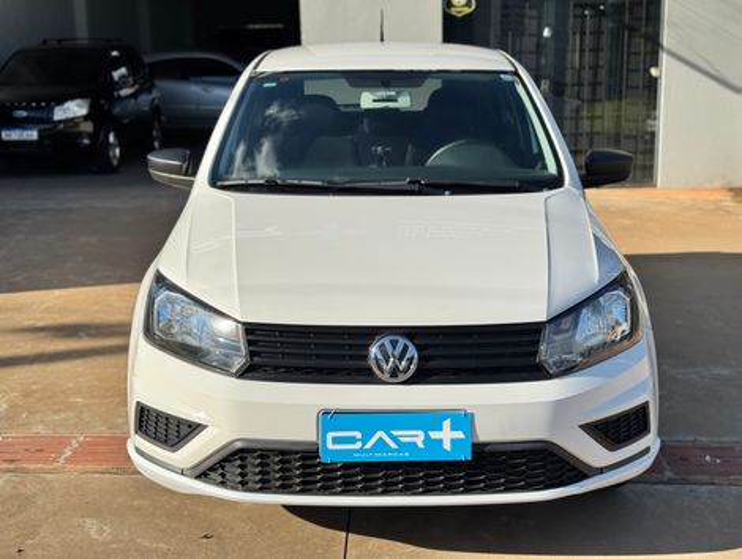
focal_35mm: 48
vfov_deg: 30.3
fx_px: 1030
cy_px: 280
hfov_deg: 39.6
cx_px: 371
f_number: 1.78
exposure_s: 1/5376
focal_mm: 6.76
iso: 64
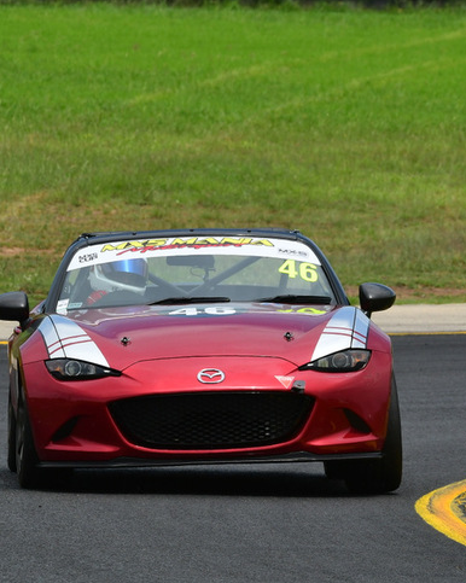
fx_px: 11679
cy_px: 309
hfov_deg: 2.3
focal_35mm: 677
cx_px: 290
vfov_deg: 2.9
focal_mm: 290
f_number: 11
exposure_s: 1/640
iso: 400
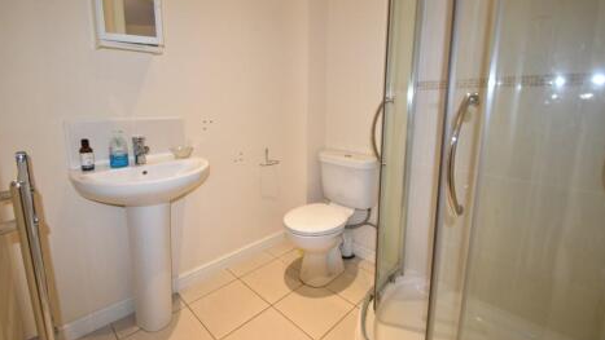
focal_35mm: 16
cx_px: 301
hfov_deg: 99.4
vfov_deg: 66.7
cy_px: 143
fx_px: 257
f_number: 4.5
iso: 500
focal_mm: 10
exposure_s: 1/60
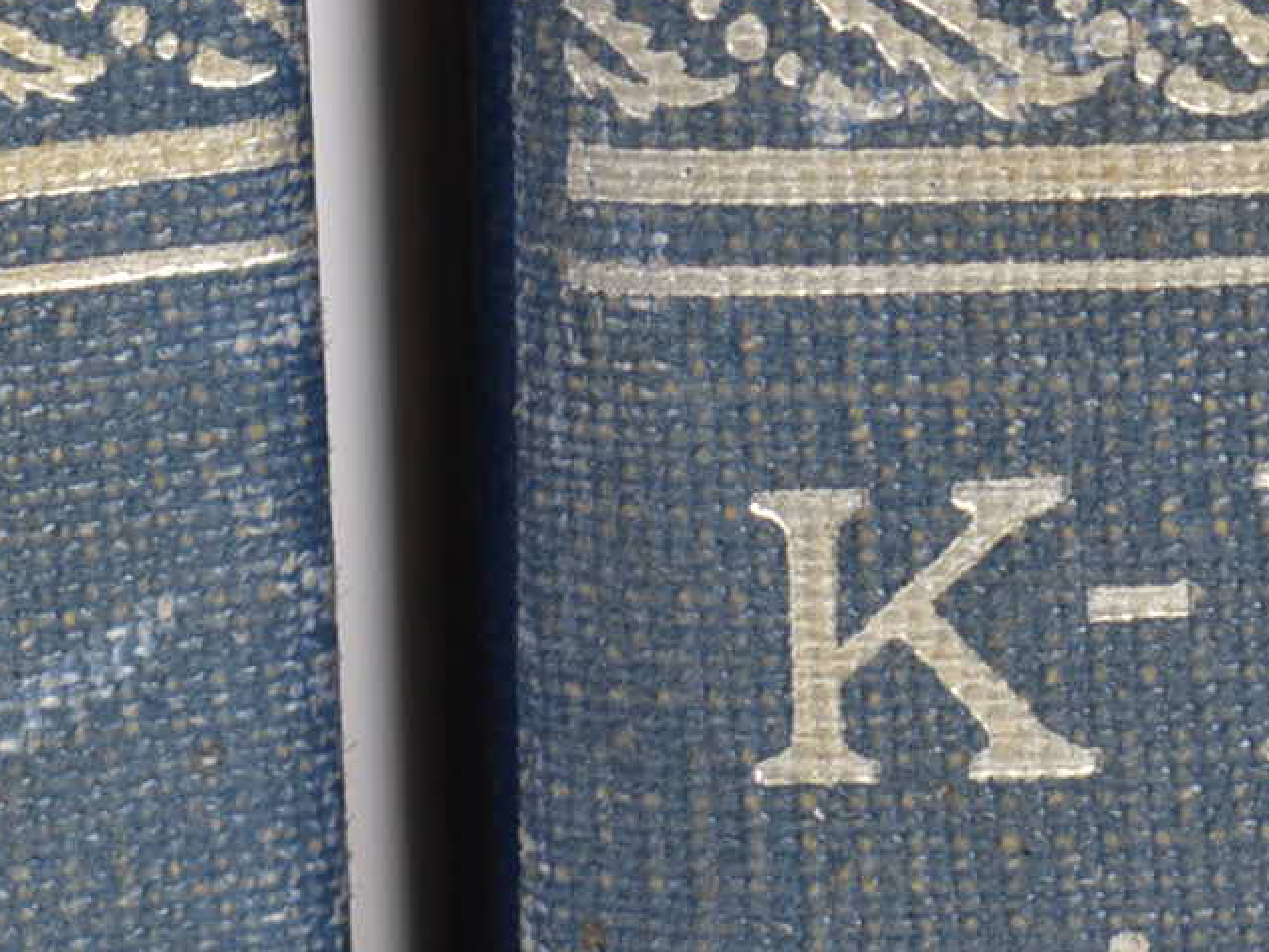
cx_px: 1428
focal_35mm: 378
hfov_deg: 5.2
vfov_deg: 3.9
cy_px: -235
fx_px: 13873
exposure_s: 1/100
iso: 100
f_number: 10
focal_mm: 55
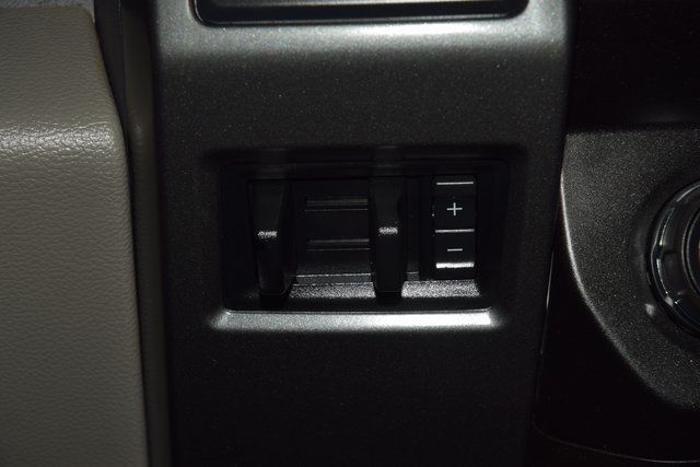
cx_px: 350
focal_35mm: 105
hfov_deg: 19.5
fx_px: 2042
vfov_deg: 13.0
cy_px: 234
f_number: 8
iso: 100
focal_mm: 70
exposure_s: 1/125
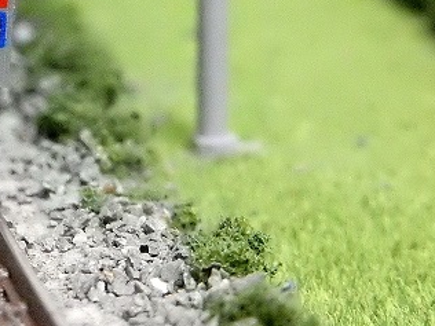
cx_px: 47
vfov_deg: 13.0
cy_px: 16
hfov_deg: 17.2
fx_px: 1420
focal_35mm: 113
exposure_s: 1/50
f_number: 4.5
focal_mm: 9
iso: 3200
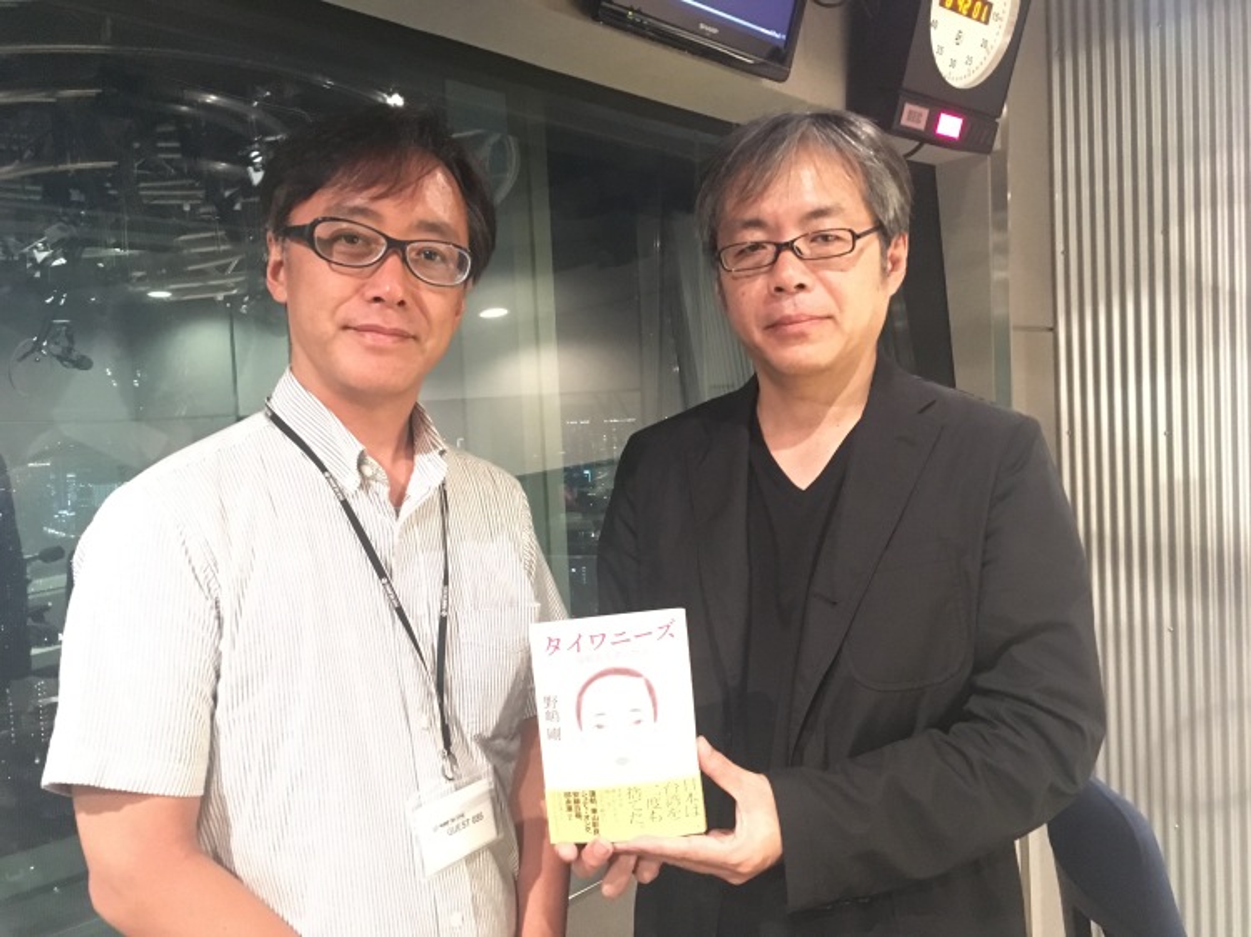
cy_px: 468
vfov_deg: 48.2
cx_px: 626
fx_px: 1048
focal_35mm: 29
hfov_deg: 61.7
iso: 800
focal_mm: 4.15
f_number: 2.2
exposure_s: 1/15
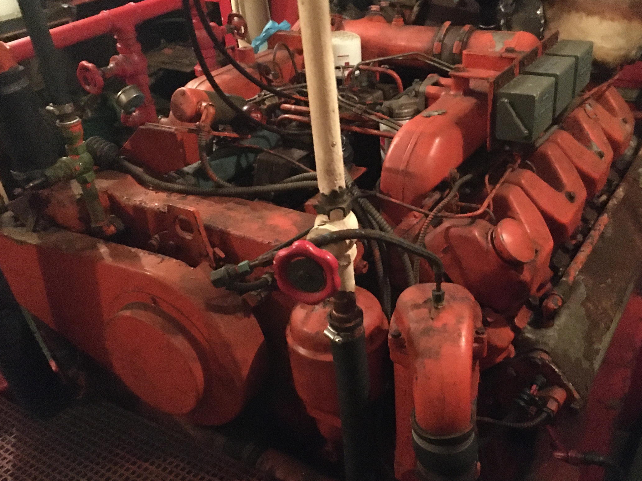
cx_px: 368
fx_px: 649
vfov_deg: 40.7
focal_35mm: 35
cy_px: 243
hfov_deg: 52.4
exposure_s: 1/17
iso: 1600
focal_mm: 4.15
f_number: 2.2
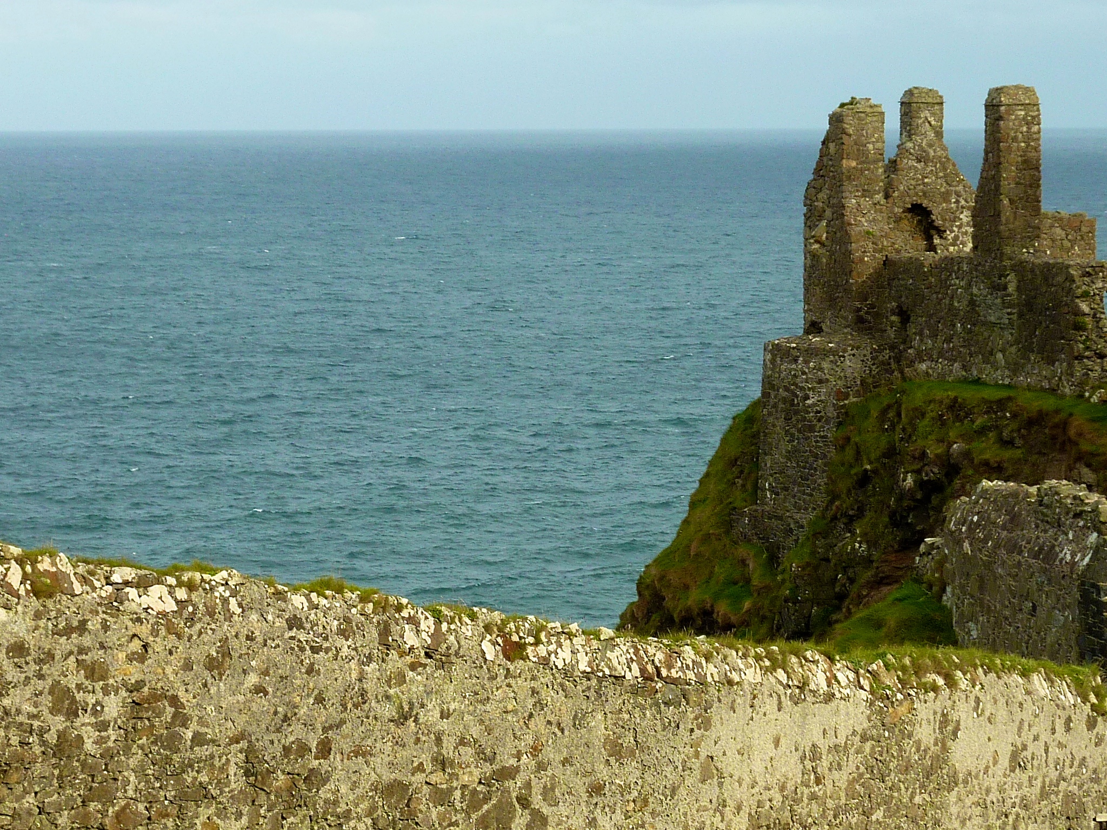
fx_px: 4477
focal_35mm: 140
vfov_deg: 10.6
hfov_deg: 14.1
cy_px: 415
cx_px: 554
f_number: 4.2
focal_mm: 12.8
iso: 80
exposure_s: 1/160
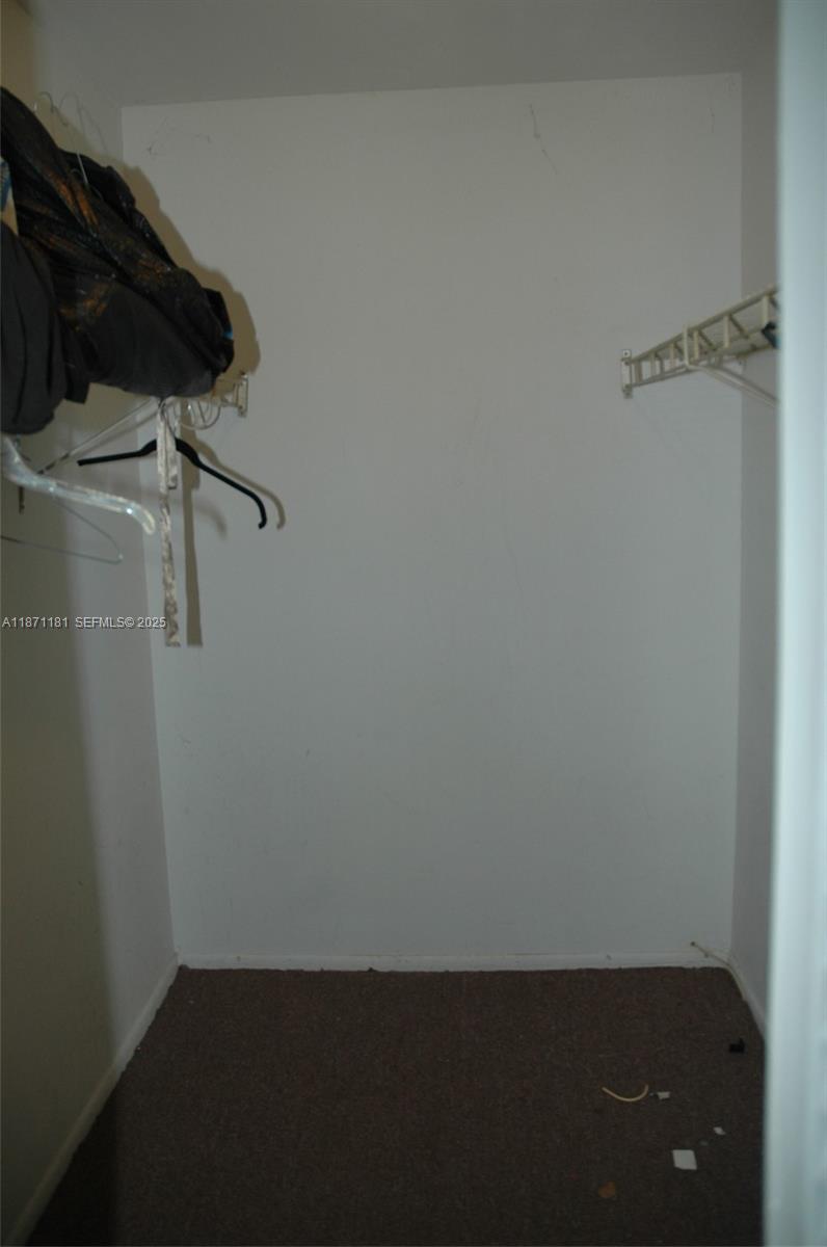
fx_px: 934
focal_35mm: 27
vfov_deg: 67.5
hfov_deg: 47.8
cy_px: 624
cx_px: 414
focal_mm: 18
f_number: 4.5
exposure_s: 1/60
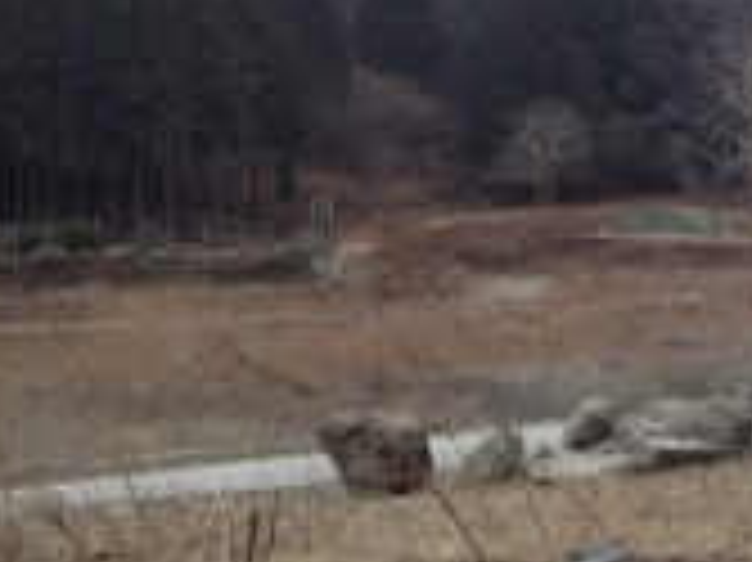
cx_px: 716
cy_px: 326
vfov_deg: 14.1
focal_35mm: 105
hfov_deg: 18.3
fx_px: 2279
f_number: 2.4
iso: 50
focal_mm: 4.28
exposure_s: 1/726
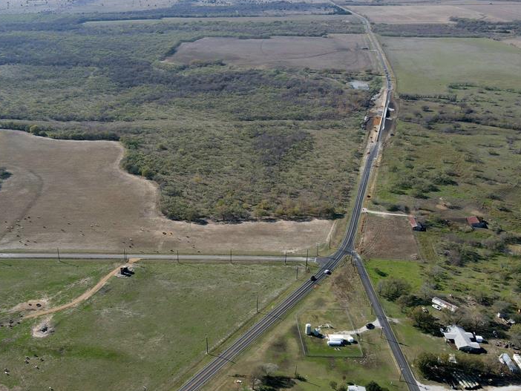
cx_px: 203
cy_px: 208
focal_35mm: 35
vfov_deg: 40.7
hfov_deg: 52.2
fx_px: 527
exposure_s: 1/500
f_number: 2.8
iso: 100
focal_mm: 4.5
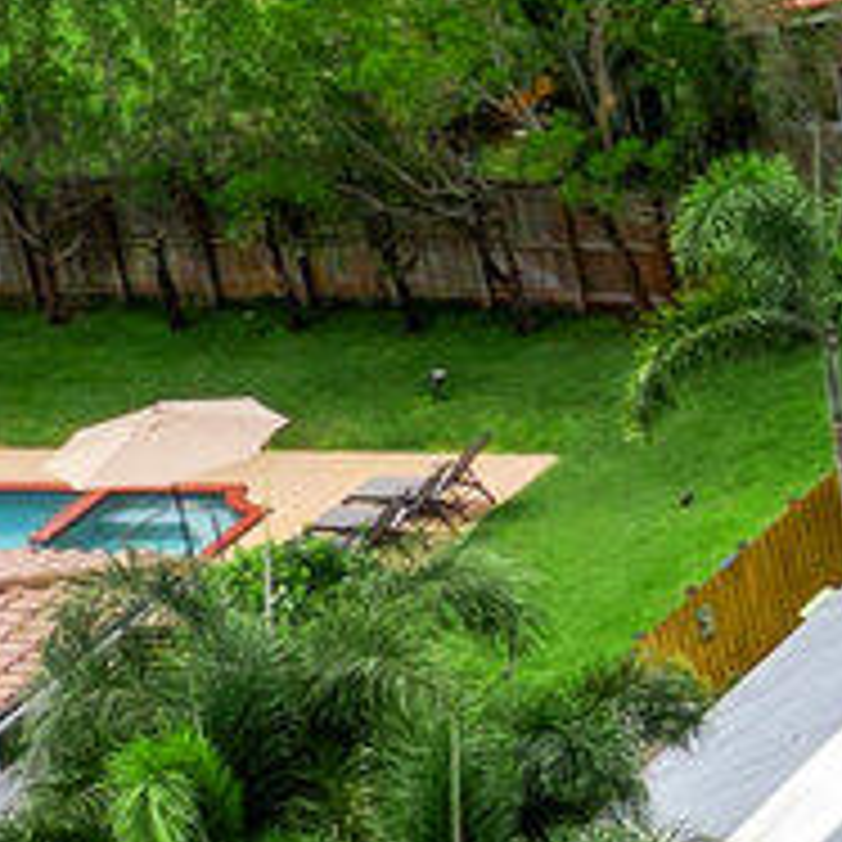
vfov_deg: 7.2
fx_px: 6715
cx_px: 3980
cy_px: 119
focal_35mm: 244
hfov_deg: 5.6
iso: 100
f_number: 5.6
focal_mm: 10.26
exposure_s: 1/400
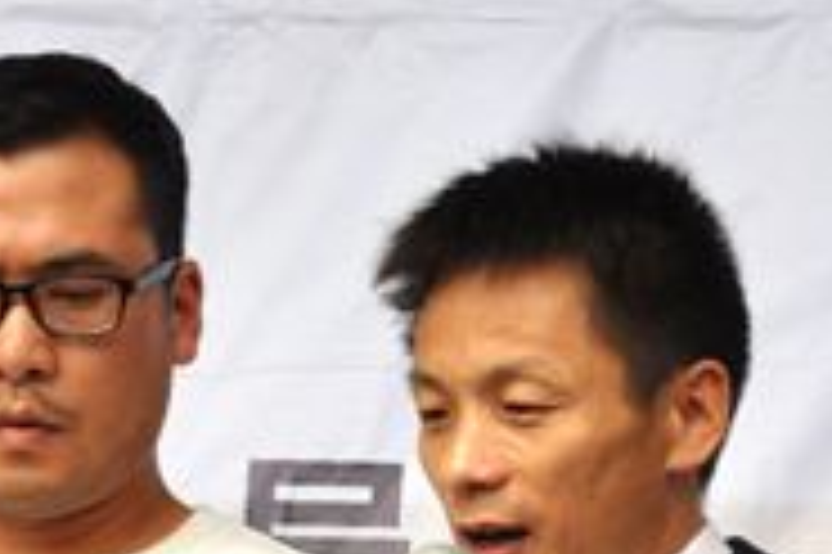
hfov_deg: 7.5
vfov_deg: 5.0
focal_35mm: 273
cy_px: 606
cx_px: -72
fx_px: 6304
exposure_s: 1/250
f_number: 8
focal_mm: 56
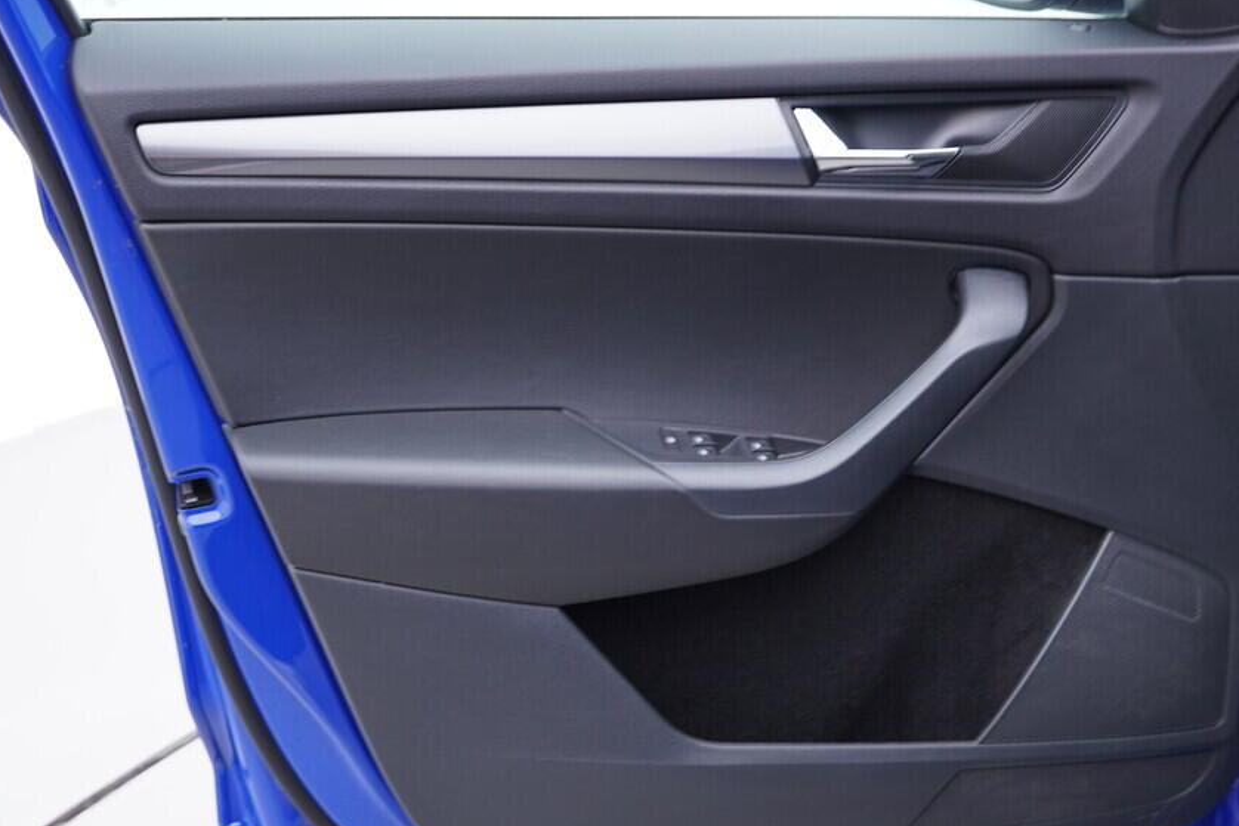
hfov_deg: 44.5
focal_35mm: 44
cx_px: 648
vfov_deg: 30.4
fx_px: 1514
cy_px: 494
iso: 160
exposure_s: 1/40
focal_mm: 24
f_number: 2.8
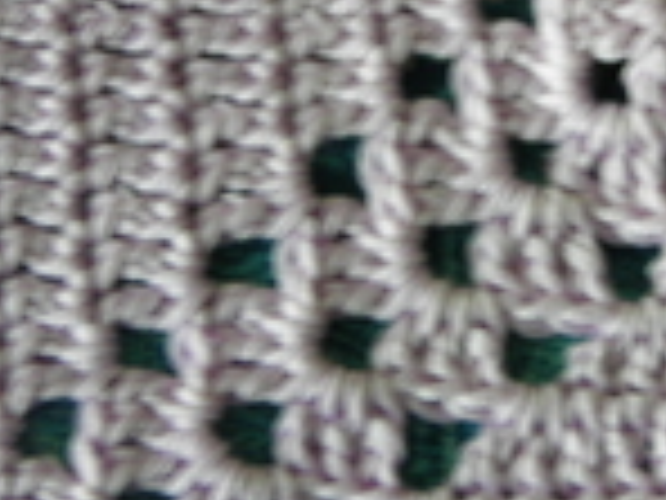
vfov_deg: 7.5
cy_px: 9
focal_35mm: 198
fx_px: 3809
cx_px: 657
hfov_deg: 9.9
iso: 50
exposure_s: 1/7.1
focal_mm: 10.8
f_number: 3.9
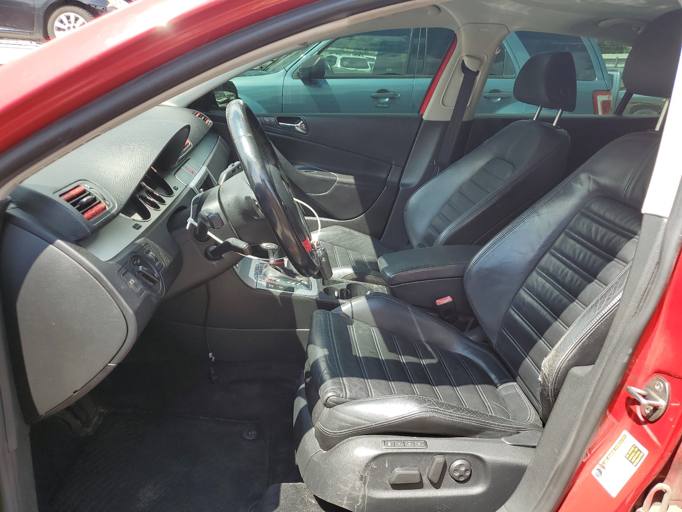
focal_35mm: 26
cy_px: 256
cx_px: 341
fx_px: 512
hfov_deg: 67.3
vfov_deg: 53.1
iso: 50
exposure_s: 1/556
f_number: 1.5
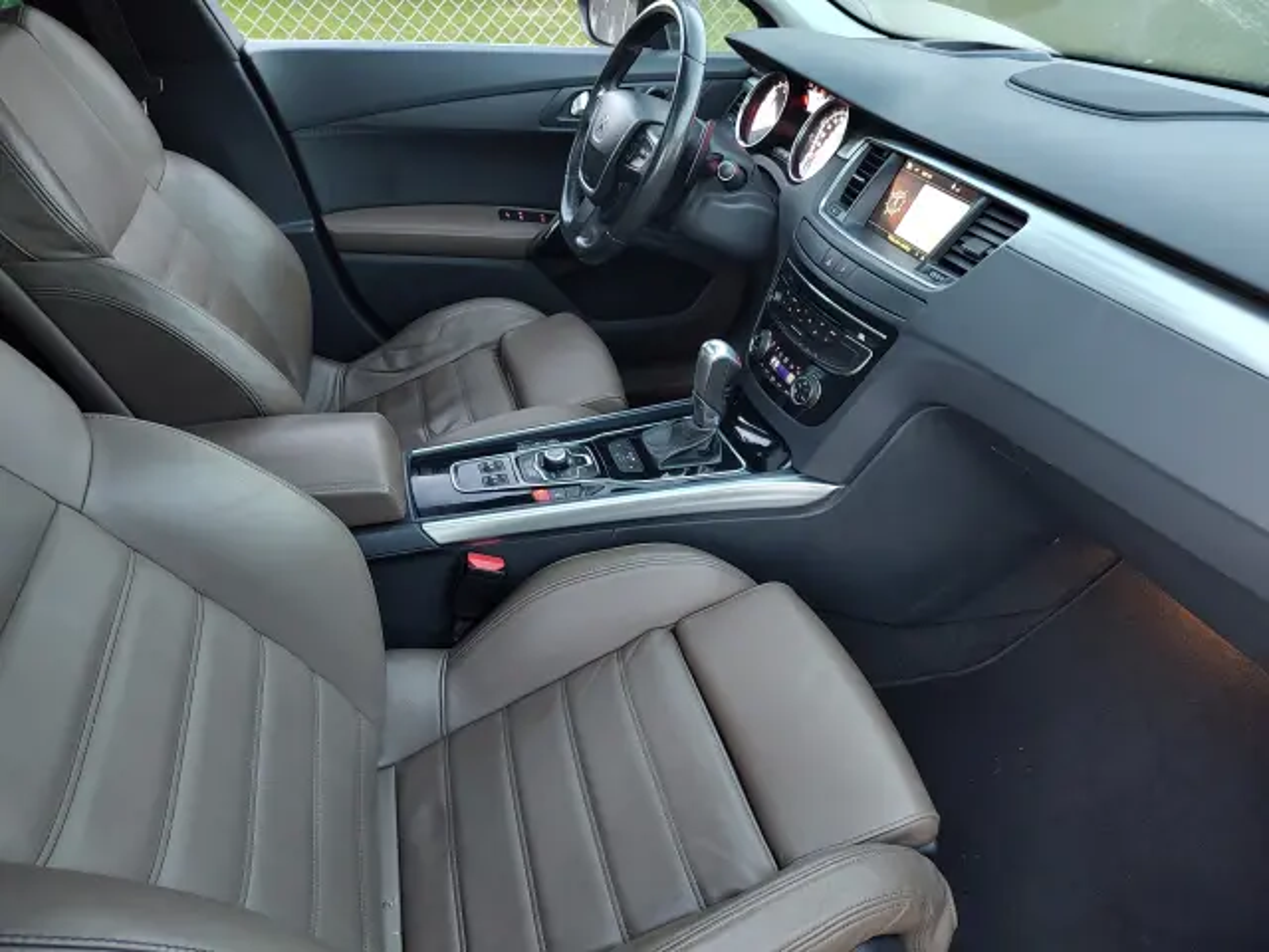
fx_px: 843
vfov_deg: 58.9
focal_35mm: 23
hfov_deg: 73.9
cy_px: 476
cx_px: 634
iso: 875
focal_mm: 5.56
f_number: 1.8
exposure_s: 1/33.3
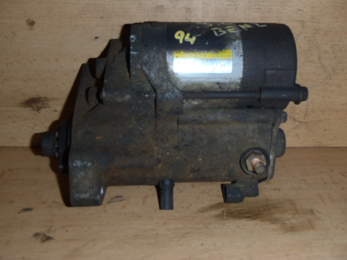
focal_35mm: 38
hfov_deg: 49.0
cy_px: 130
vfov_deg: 37.7
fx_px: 381
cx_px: 174
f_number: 4.6
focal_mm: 6.83
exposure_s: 1/40
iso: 100
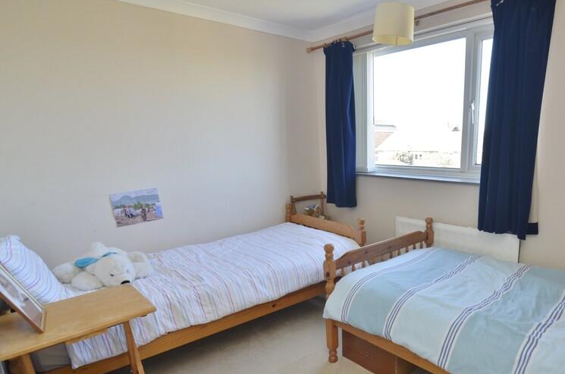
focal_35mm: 23
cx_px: 376
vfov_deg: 54.9
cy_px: 231
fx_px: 355
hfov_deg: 74.6
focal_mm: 11
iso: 400
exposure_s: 1/60
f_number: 5.6
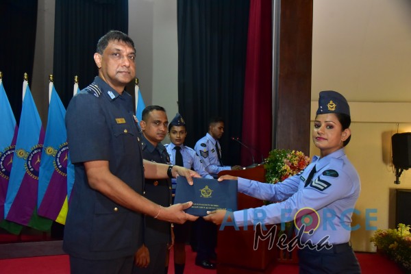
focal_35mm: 31
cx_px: 206
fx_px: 354
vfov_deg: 42.3
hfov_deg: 60.3
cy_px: 137
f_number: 5
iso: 4000
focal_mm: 31
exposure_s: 1/160
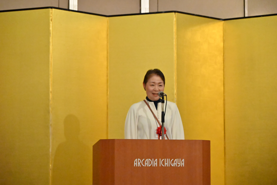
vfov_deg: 13.1
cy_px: 92
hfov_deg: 19.4
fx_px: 808
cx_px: 138
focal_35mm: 105
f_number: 6.3
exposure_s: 1/250
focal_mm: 105
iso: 20000
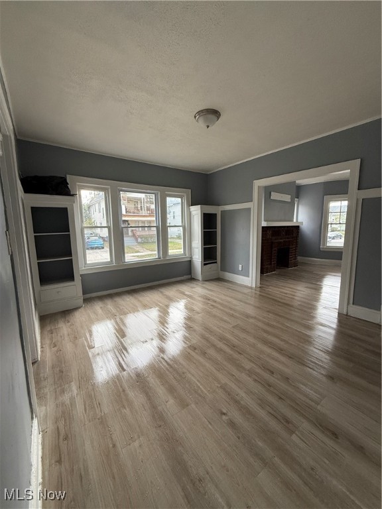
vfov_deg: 102.1
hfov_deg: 85.7
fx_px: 206
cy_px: 254
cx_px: 191
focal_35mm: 14
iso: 250
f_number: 2.2
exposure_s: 1/99
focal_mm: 2.22
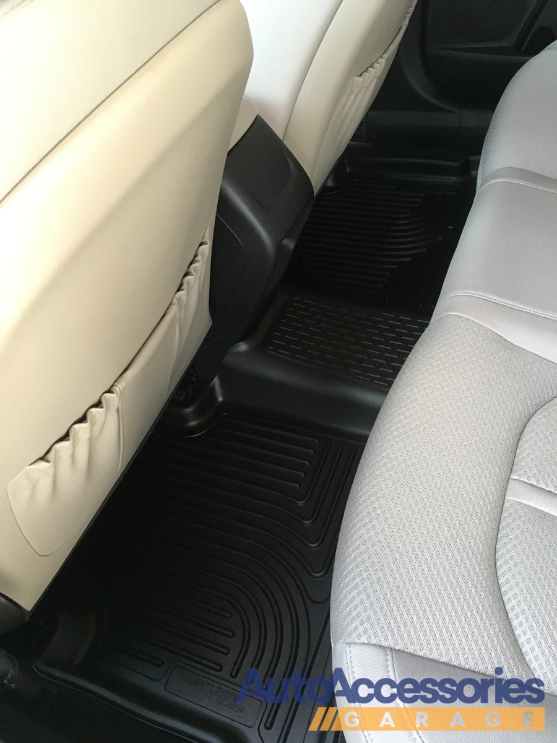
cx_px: 278
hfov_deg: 48.2
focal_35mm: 29
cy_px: 372
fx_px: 622
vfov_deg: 61.7
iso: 200
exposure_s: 1/30
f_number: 2.2
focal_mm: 4.15
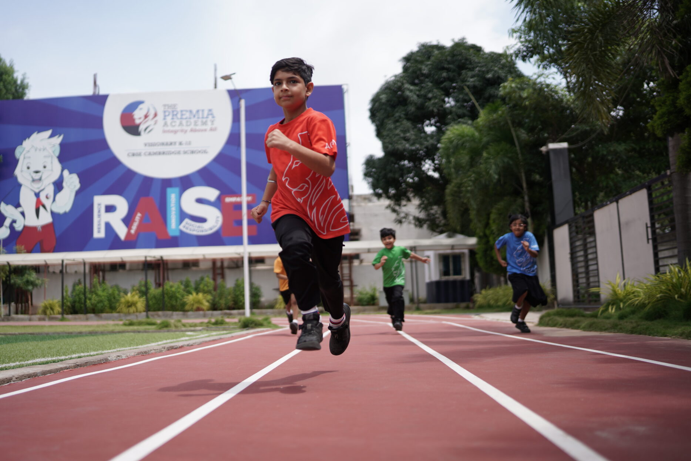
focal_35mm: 36
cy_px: 229
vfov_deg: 36.9
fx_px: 691
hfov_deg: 53.1
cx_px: 338
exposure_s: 1/3200
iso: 100
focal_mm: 35
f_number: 1.6
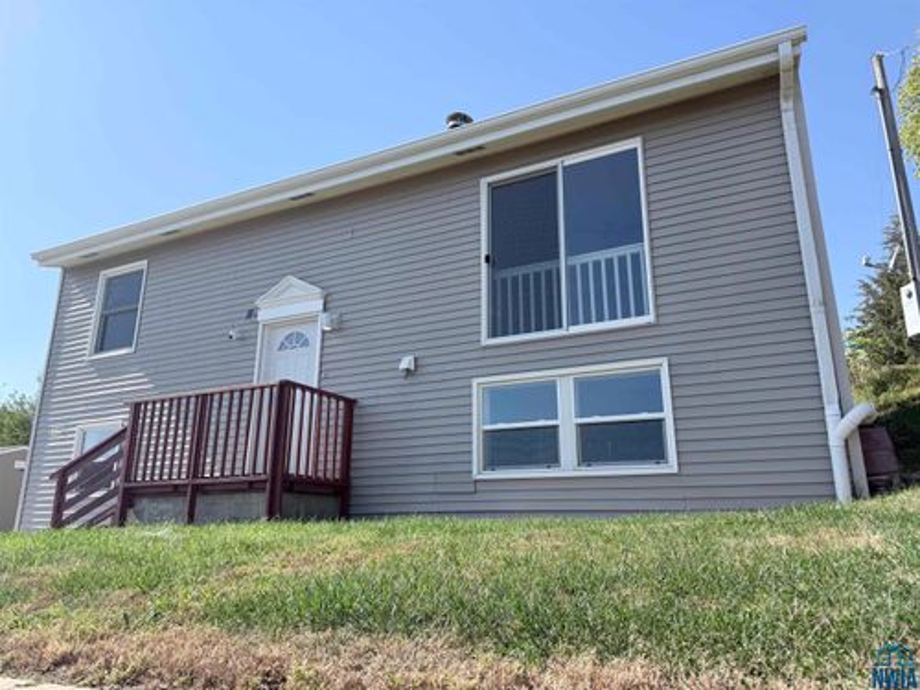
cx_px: 460
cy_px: 345
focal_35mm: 24
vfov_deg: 56.8
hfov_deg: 71.6
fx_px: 638
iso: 80
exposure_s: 1/2907
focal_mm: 6.76
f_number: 1.78
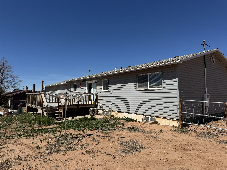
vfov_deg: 56.8
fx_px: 157
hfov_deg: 71.6
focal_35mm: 24
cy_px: 85
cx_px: 114
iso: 80
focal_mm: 6.76
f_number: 1.78
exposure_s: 1/7937
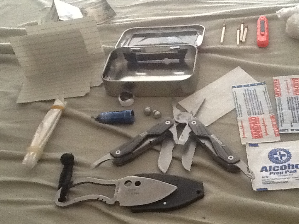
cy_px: 117
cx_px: 165
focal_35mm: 50
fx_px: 432
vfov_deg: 29.1
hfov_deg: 38.1
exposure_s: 1/30
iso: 400
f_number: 2.4
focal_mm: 2.03
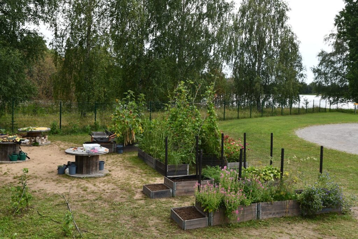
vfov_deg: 34.2
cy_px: 120
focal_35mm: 39
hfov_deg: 49.5
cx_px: 179
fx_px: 388
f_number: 10
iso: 640
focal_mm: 26
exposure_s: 1/400
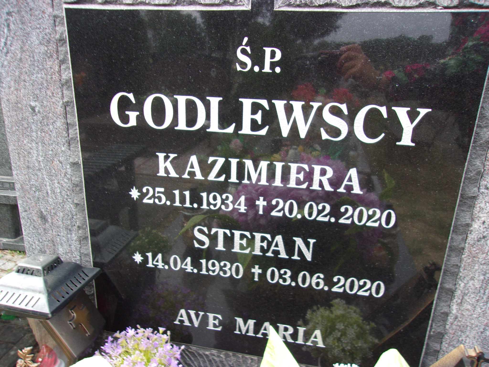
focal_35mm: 27
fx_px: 381
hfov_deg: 65.3
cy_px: 184
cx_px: 244
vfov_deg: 51.4
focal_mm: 4.9
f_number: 3
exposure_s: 1/120
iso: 80
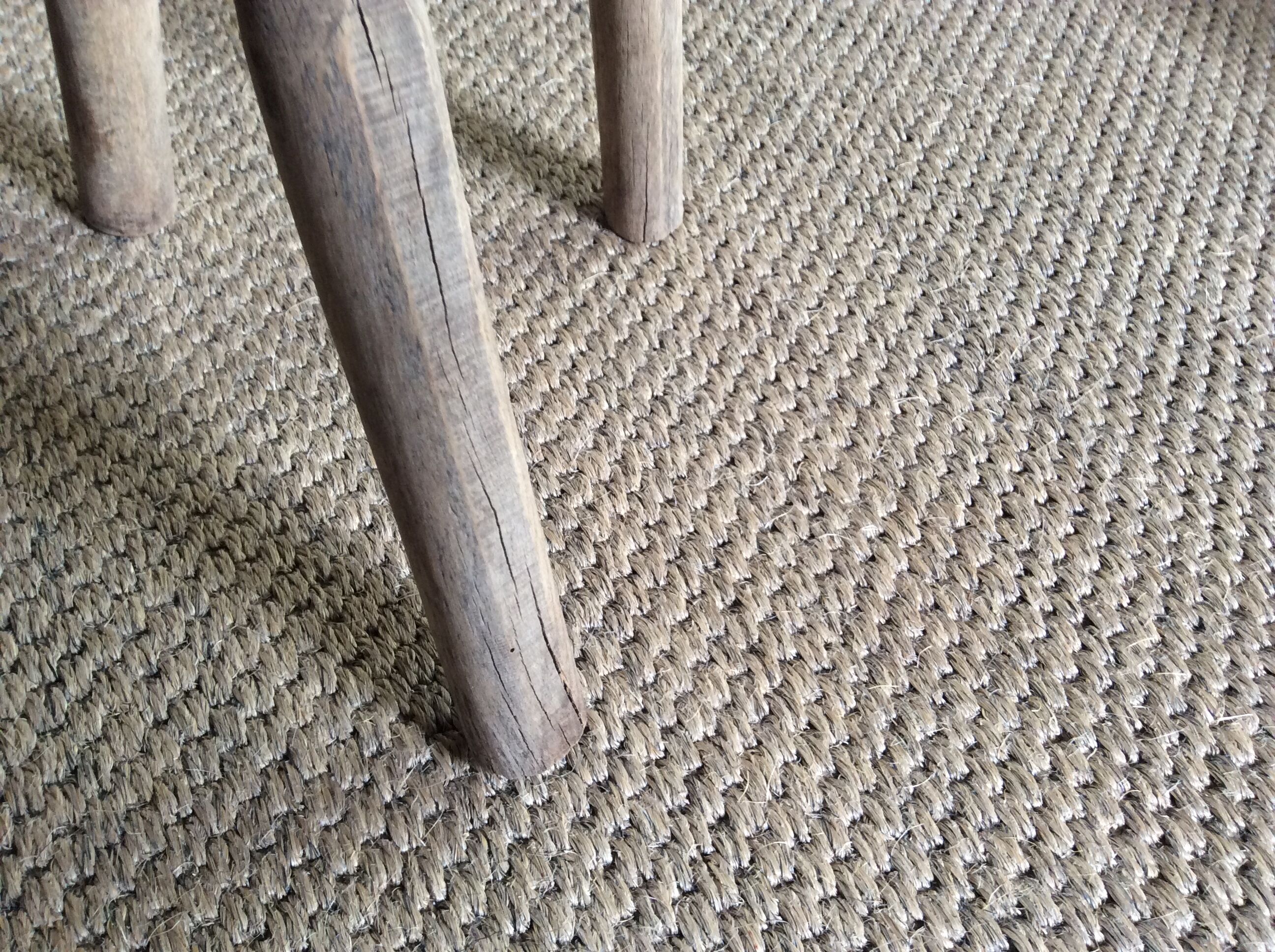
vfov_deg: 44.1
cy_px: 476
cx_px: 638
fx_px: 1177
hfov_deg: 56.9
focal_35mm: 32
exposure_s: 1/25
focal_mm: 3.3
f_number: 2.4
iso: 80
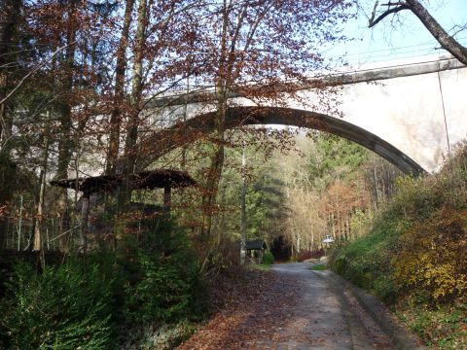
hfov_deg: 56.8
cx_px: 234
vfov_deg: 44.2
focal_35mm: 32
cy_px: 175
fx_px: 432
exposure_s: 1/100
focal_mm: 5.2
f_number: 4
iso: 100
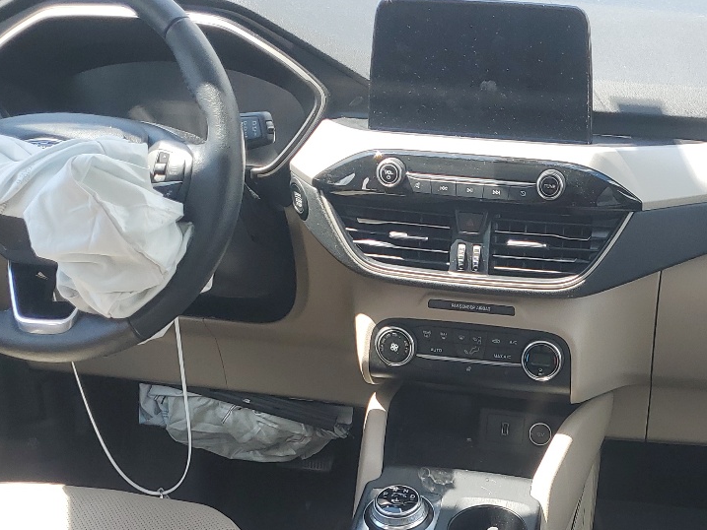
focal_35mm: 58
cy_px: 542
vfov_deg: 24.0
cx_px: 511
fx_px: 1185
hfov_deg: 32.7
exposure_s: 1/370
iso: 50
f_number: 1.5
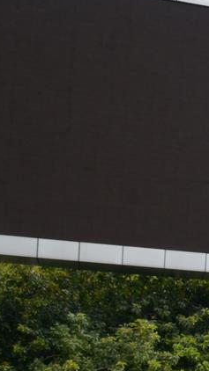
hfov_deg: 7.3
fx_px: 1203
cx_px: 821
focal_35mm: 122
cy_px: 451
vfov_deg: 16.8
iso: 250
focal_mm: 24
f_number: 8
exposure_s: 1/250
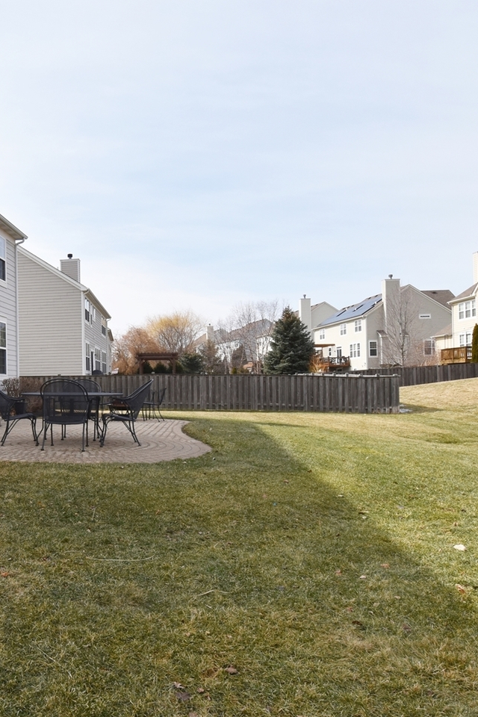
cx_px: 60
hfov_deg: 43.2
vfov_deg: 65.7
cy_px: 375
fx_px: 555
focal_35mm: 28
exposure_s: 1/400
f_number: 10
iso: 200
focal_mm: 11
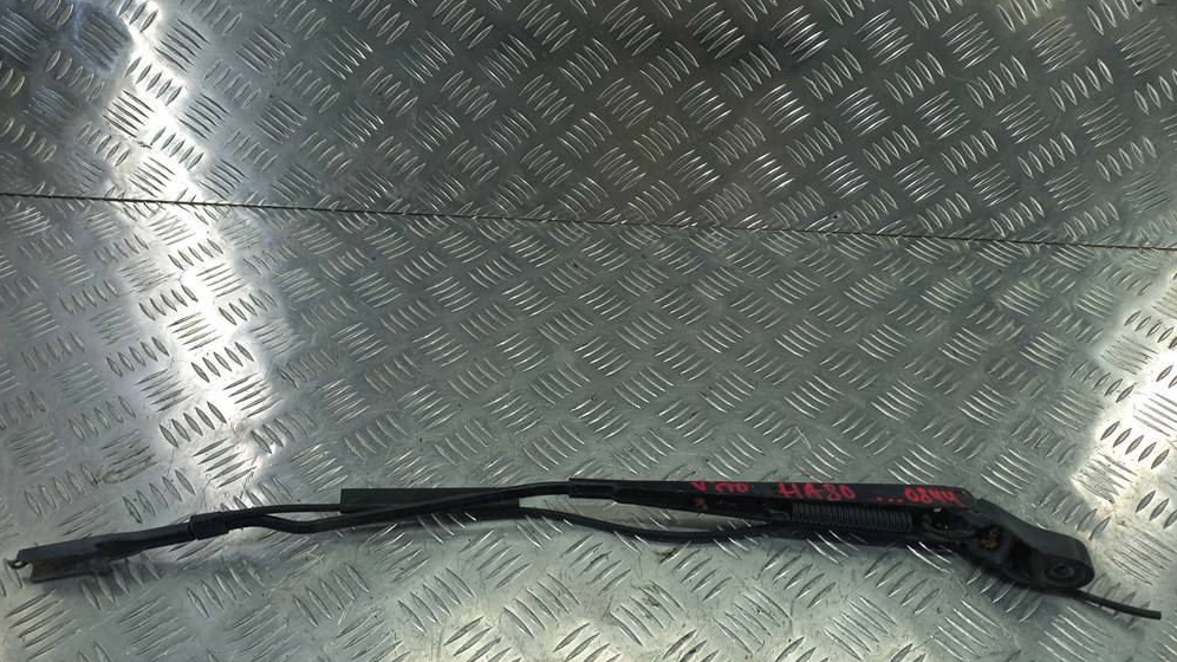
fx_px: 874
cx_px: 574
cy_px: 371
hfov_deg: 67.9
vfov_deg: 41.4
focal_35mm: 28
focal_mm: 4.6
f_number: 1.8
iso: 40
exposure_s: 1/50
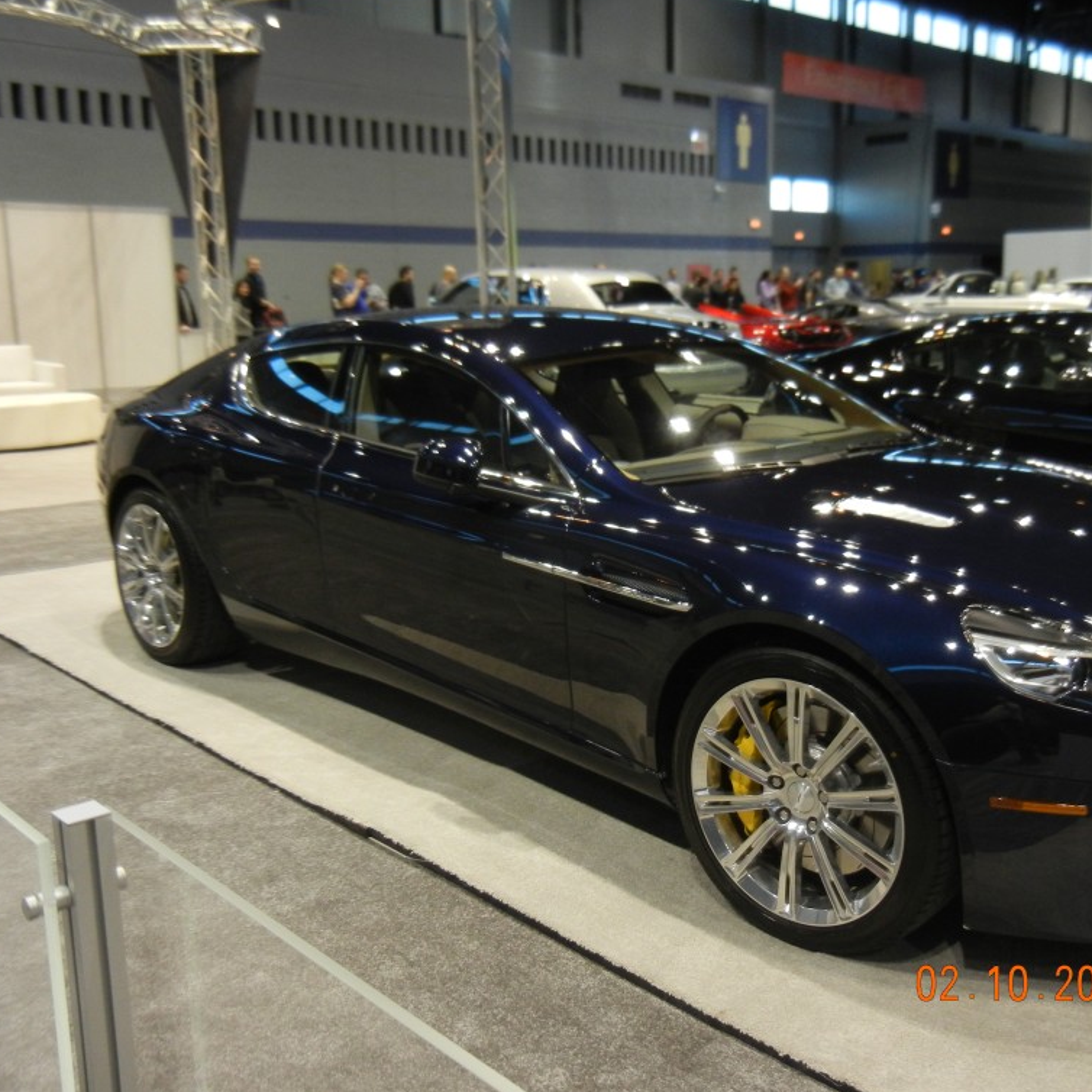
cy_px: 543
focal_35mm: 36
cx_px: 630
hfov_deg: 45.9
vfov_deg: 46.0
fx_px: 1285
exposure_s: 1/56.1
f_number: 3.5
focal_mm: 5.4
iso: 400
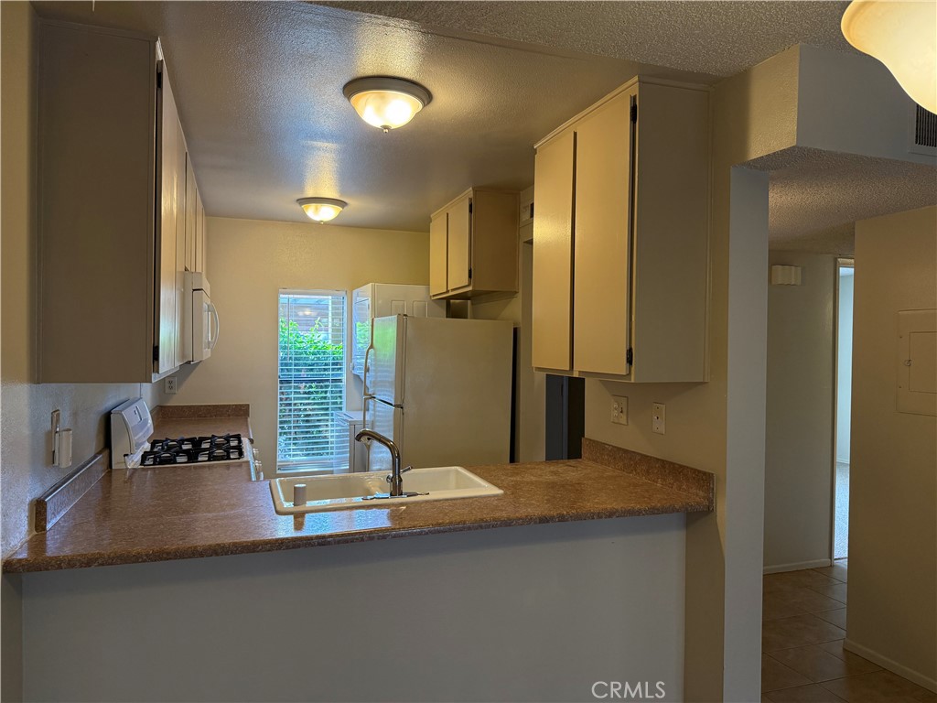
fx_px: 650
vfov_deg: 56.8
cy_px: 352
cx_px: 468
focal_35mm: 24
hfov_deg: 71.6
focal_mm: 6.76
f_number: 1.78
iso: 320
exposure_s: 1/120
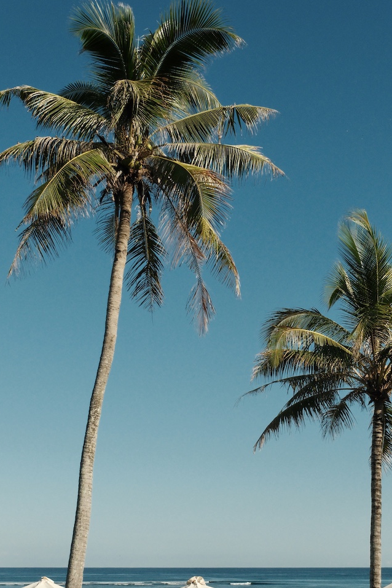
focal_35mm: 47
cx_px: 219
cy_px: 407
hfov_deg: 28.6
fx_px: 768
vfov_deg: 41.2
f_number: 11
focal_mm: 20.2
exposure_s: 1/1400
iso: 1250
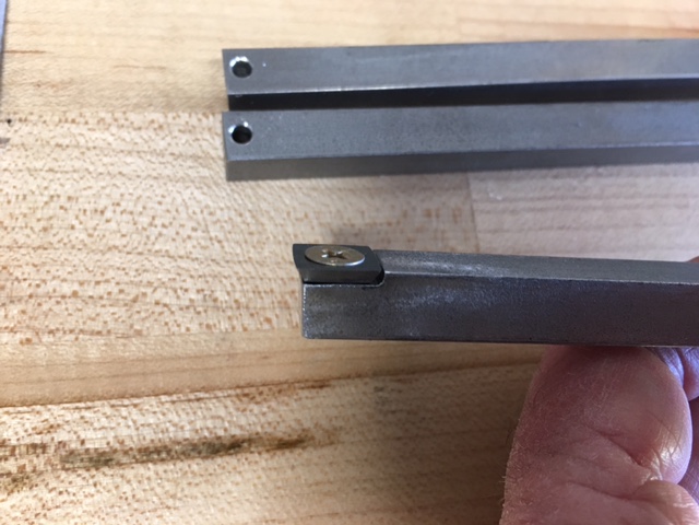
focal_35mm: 29
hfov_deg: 61.7
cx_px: 350
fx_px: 586
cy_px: 262
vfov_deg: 48.2
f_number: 2.2
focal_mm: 4.15
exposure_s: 1/30
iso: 125
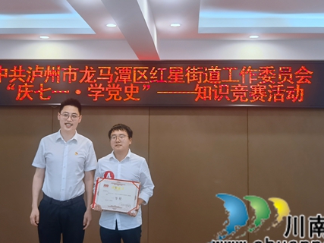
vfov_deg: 25.6
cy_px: 90
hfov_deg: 33.8
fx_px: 533
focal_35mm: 57
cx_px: 159
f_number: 1.9
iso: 125
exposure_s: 1/100
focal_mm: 6.67
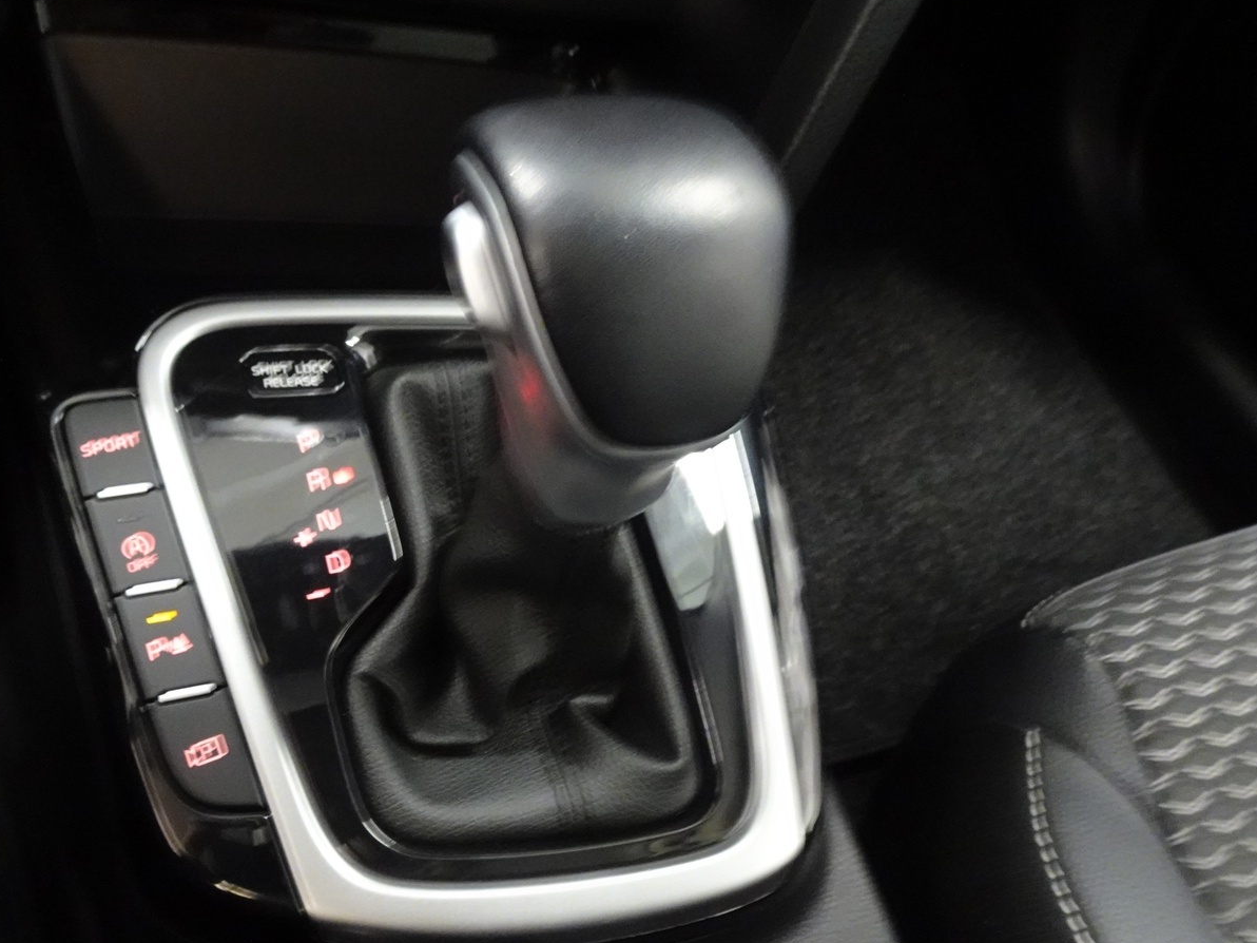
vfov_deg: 48.1
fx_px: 1053
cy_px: 537
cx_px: 530
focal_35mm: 29
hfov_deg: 61.3
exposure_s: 1/8
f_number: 3.5
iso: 800
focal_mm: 4.25
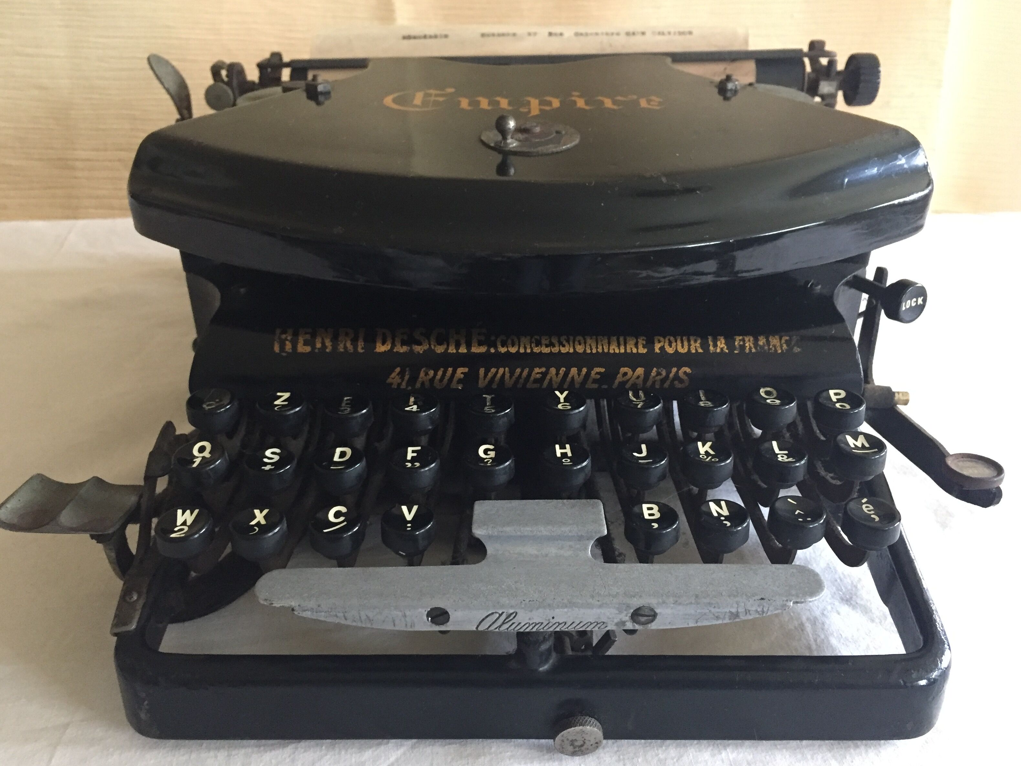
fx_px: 885
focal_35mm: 30
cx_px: 512
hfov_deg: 60.0
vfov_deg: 46.8
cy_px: 380
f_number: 2.2
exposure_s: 1/17
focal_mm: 4.15
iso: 250
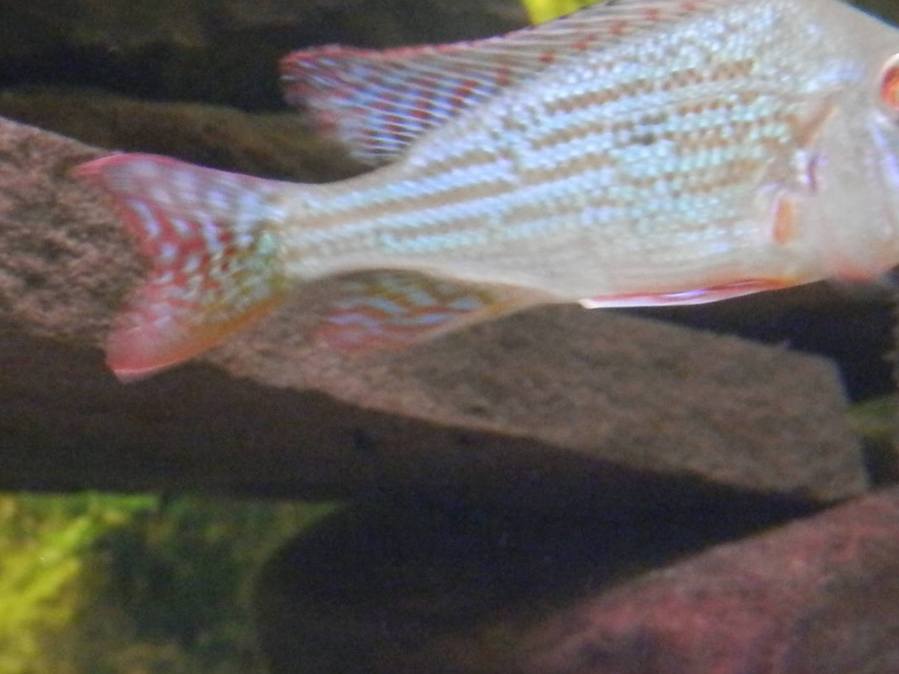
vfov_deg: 16.6
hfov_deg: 21.9
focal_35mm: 89
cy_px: 282
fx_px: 2311
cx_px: 631
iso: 1000
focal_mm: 10.8
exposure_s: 1/8
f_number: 4.2
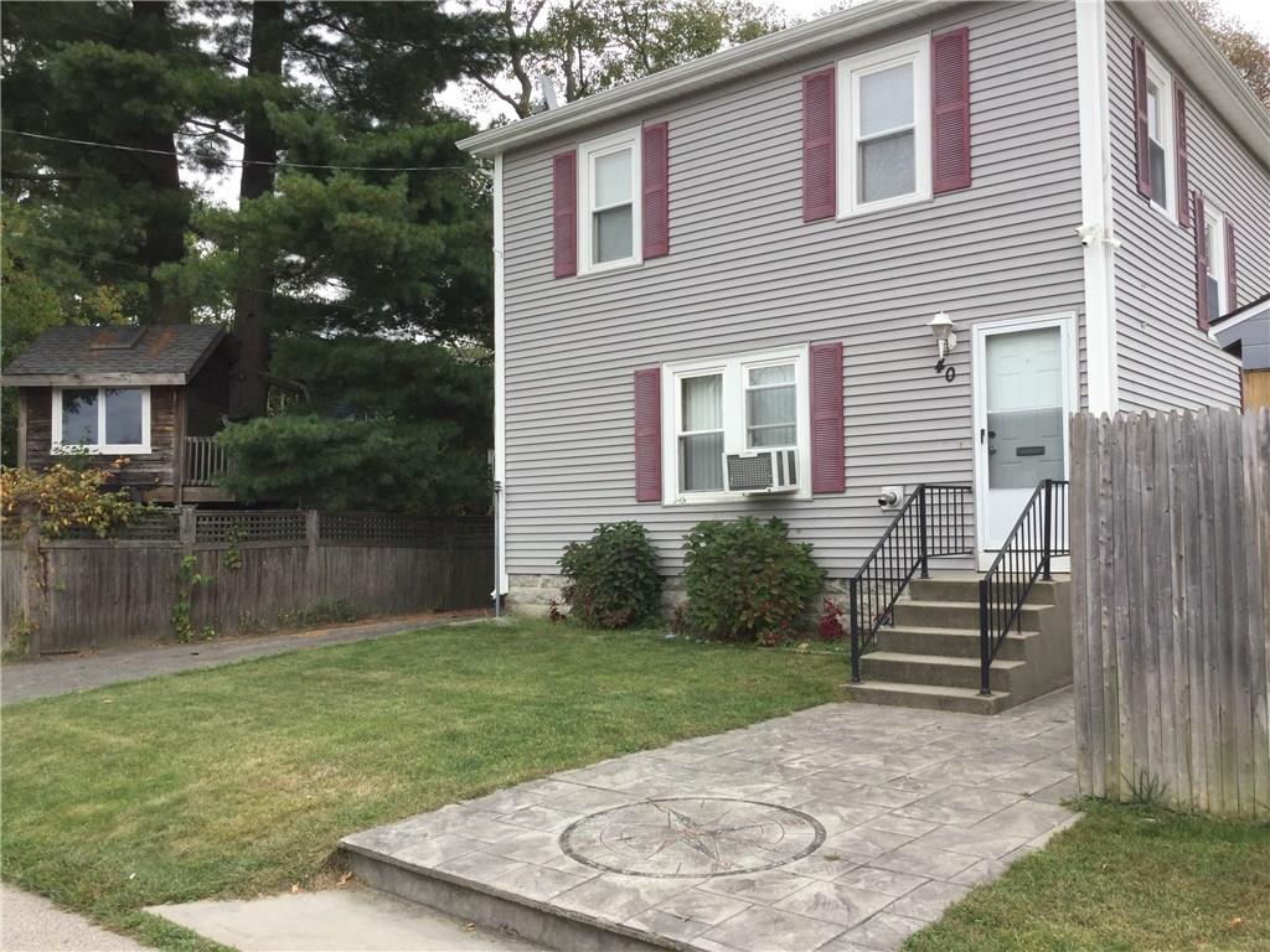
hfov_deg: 58.4
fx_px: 1137
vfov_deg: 45.4
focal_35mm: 31
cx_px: 635
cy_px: 476
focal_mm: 3.3
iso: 25
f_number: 2.4
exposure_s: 1/319
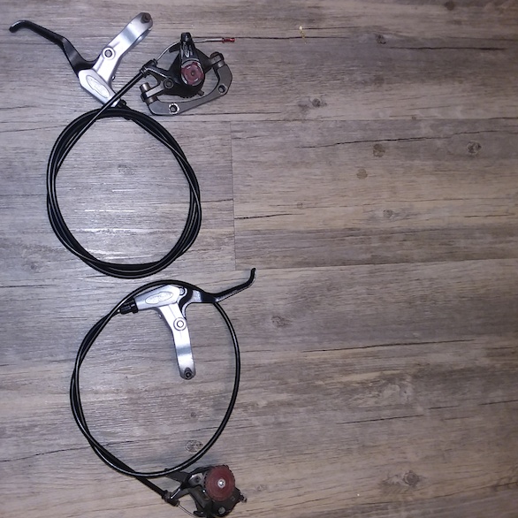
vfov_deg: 47.2
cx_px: 212
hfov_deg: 47.0
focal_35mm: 35
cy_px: 262
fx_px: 593
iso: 50
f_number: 1.9
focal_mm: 2.47
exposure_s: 1/40
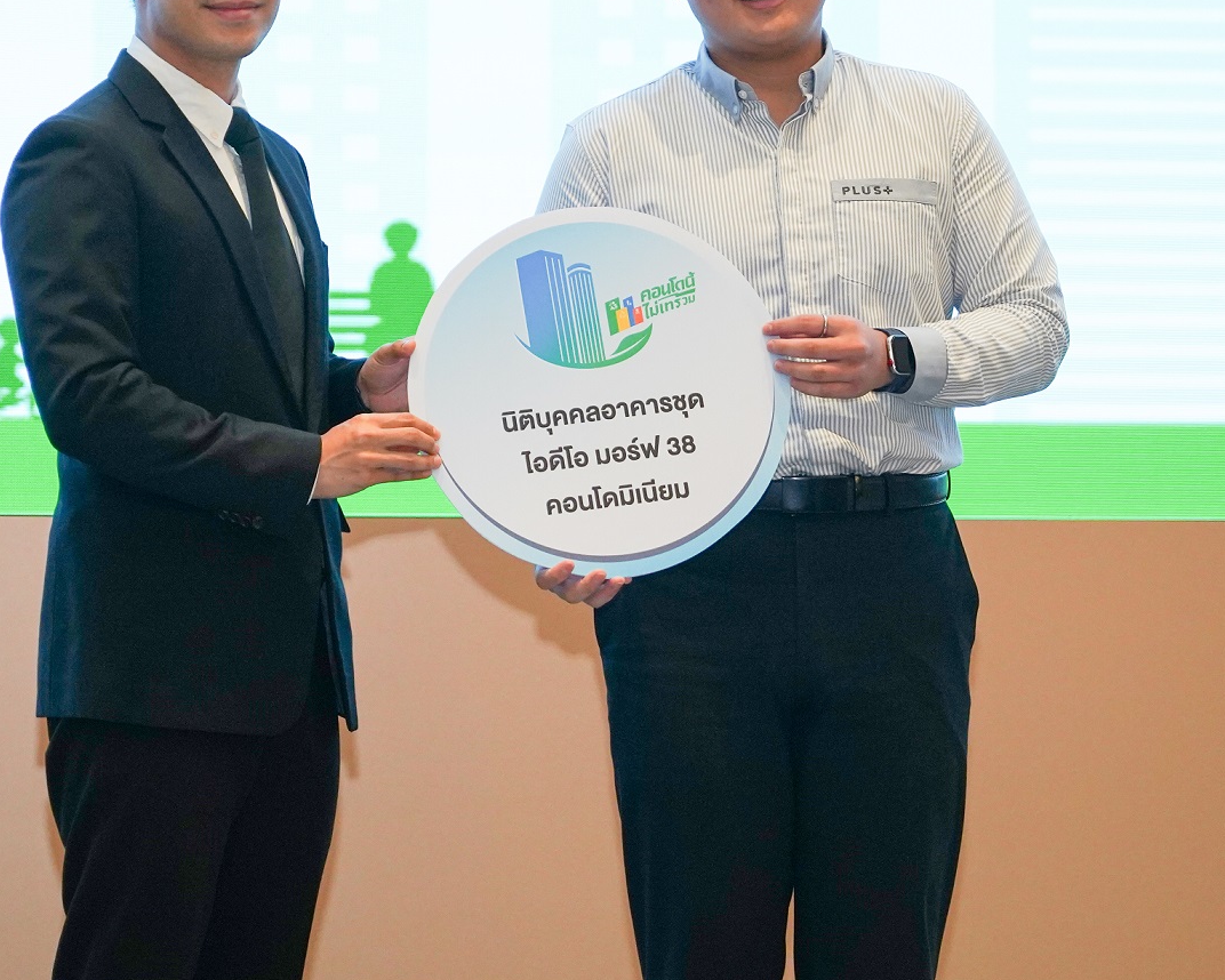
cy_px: 275
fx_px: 6999
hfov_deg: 10.0
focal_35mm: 193
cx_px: 501
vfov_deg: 8.0
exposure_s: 1/250
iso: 2000
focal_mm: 105
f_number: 4
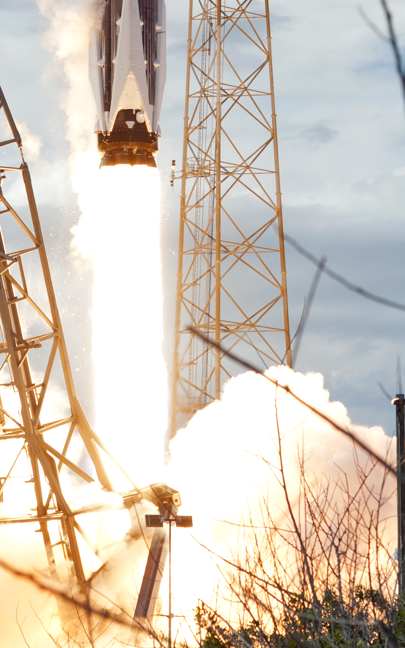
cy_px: -32
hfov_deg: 5.3
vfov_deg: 8.4
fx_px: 4397
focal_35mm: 249
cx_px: 133
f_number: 8
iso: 200
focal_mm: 85
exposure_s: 1/1000
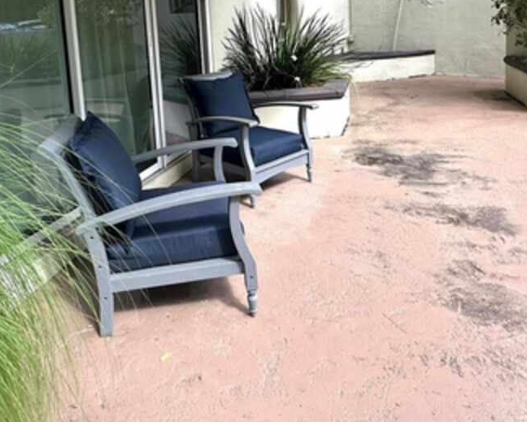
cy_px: 69
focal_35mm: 27
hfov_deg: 63.5
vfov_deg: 49.2
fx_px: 421
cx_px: 211
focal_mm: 2.22
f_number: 2.2
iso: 40
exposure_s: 1/220
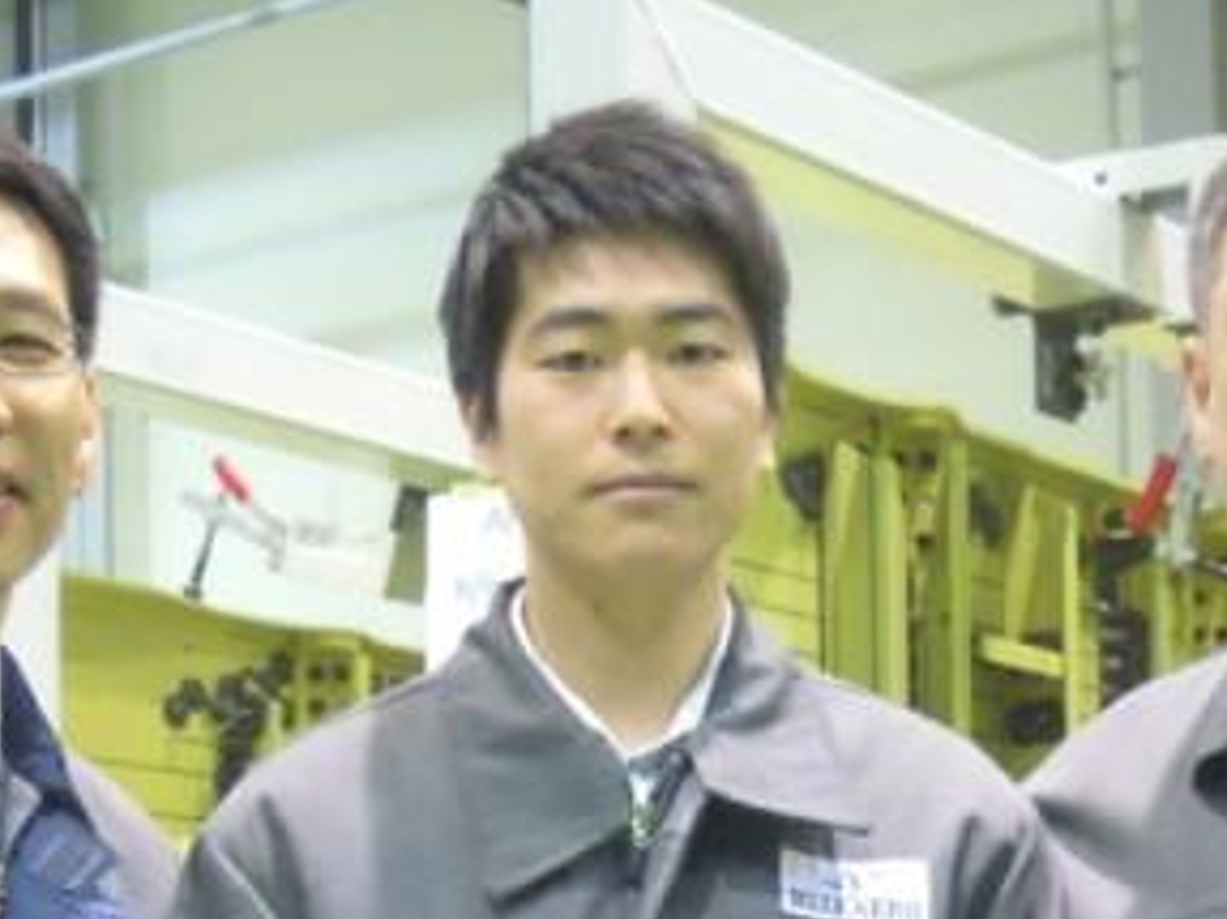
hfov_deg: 19.6
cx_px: 663
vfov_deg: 14.2
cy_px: 1193
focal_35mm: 100
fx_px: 3543
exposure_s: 1/13
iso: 400
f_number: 2.7
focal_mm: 5
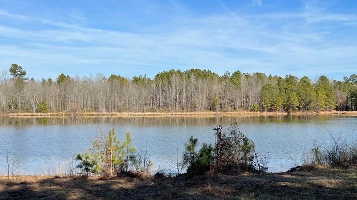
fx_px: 369
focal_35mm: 39
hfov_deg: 51.4
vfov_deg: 30.2
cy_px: 132
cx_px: 204
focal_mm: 5.7
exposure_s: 1/4274
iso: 50
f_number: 1.5
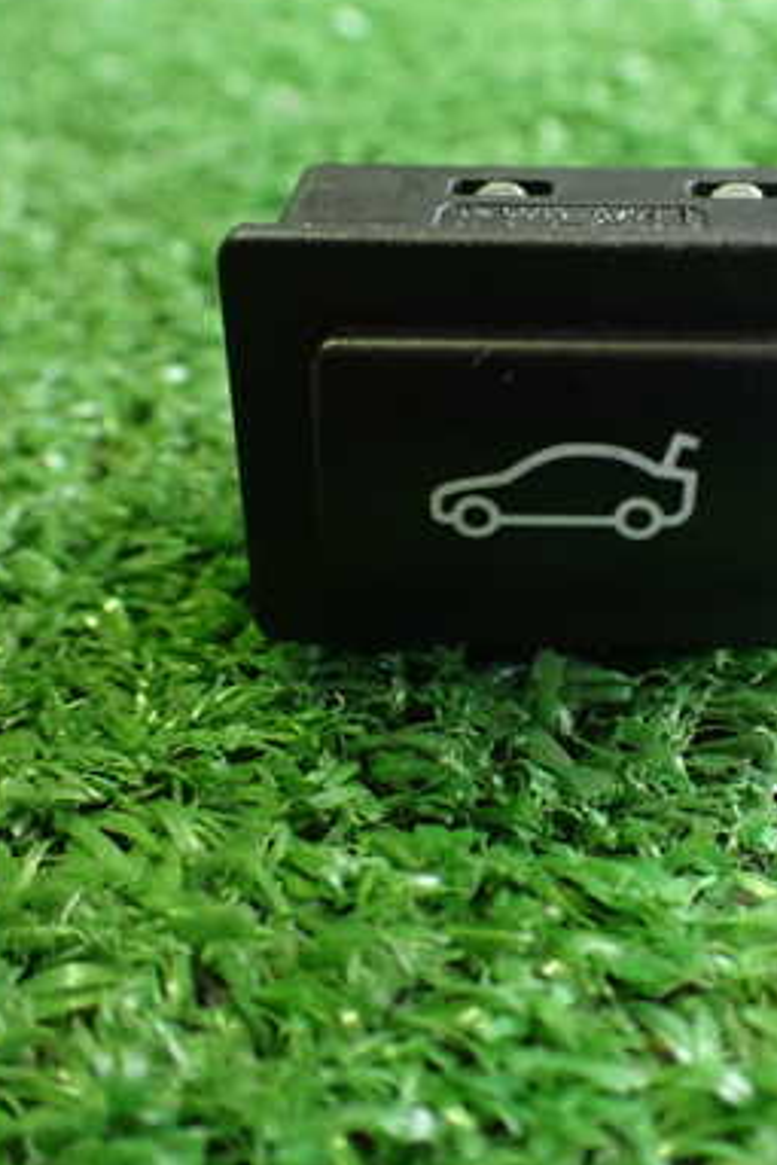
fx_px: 1585
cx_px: 579
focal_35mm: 49
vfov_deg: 40.3
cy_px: 518
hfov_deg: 27.2
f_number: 2.3
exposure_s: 1/60
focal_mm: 5.4
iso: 800
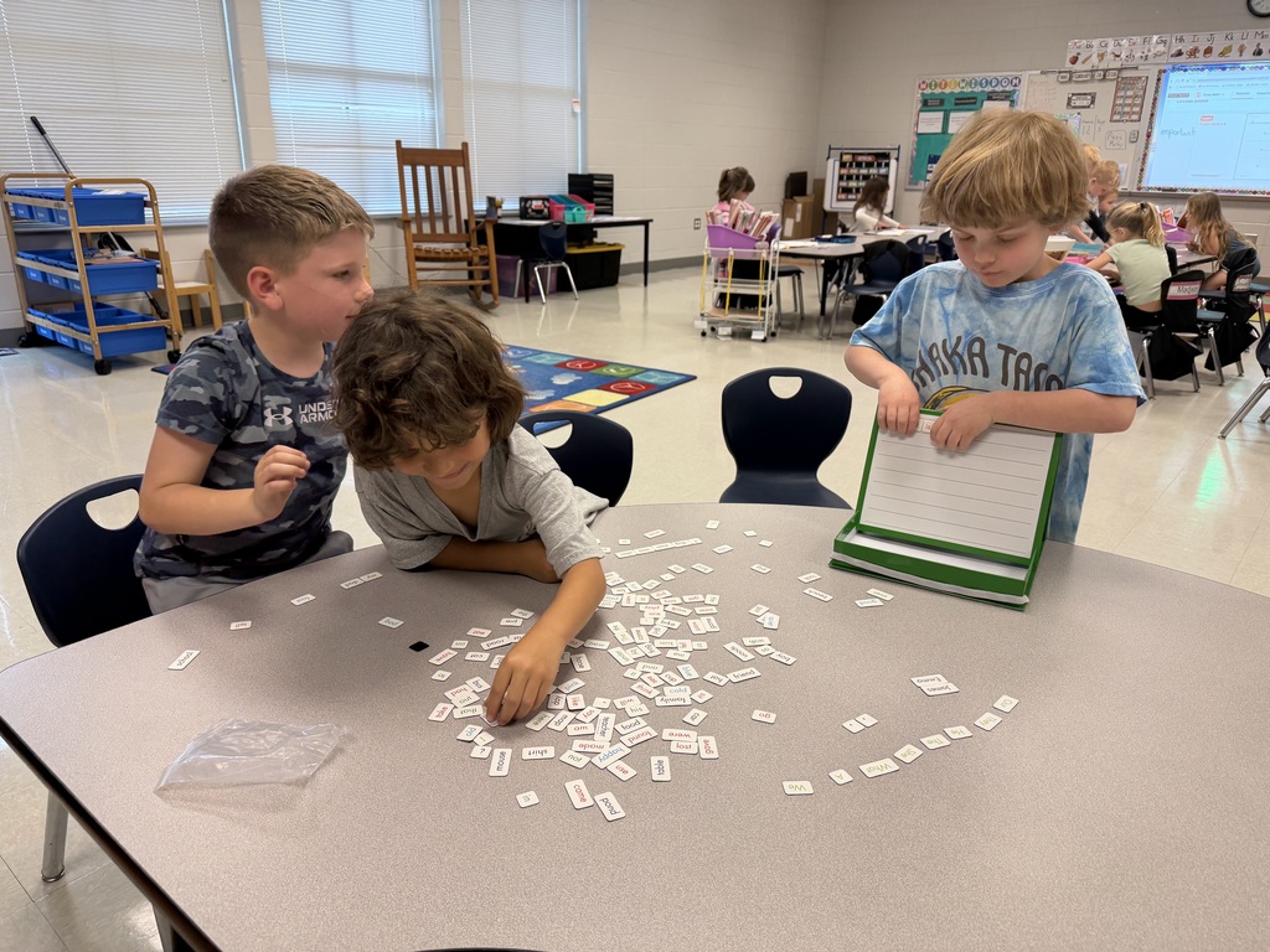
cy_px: 476
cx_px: 635
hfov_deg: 71.6
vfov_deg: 56.8
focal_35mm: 24
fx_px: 881
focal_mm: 6.76
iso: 160
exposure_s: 1/120
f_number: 1.78
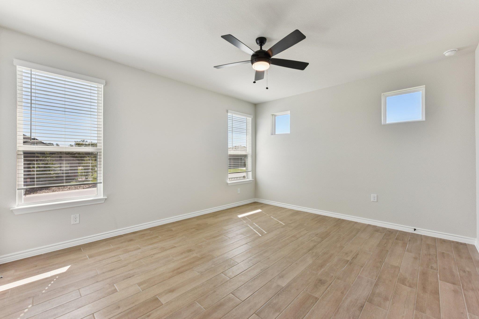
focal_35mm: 14
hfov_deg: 104.2
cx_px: 240
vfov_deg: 81.2
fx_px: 186
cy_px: 160
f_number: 8
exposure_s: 1/160
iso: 400
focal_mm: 14
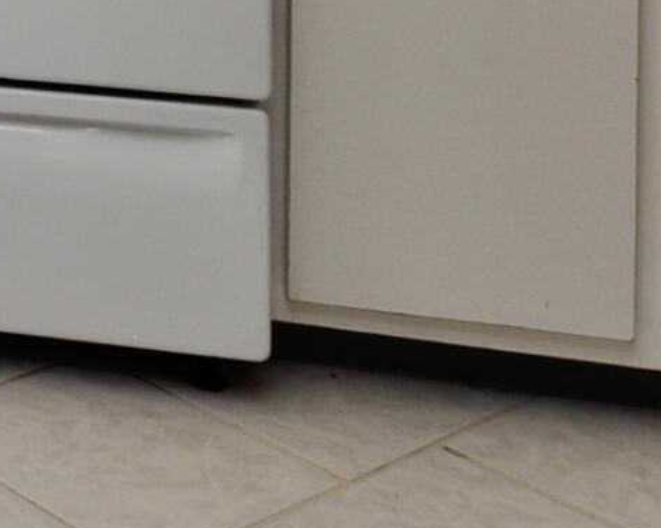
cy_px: -584
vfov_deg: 13.9
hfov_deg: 16.9
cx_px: -583
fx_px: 1760
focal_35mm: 90
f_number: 5.6
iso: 200
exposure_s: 1/60
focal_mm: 10
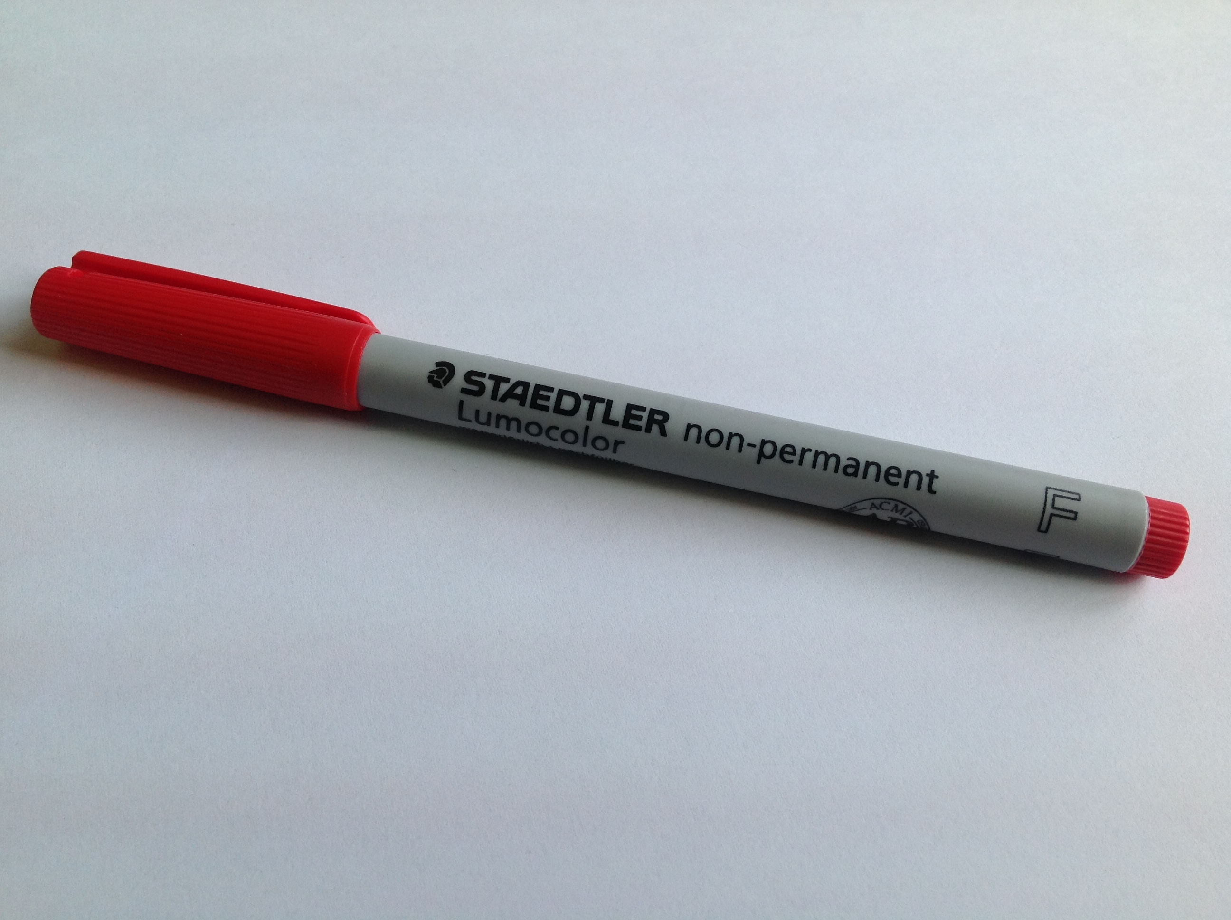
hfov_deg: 52.7
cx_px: 616
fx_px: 1243
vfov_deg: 40.6
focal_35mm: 35
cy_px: 460
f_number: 2.4
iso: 50
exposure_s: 1/227
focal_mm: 4.28
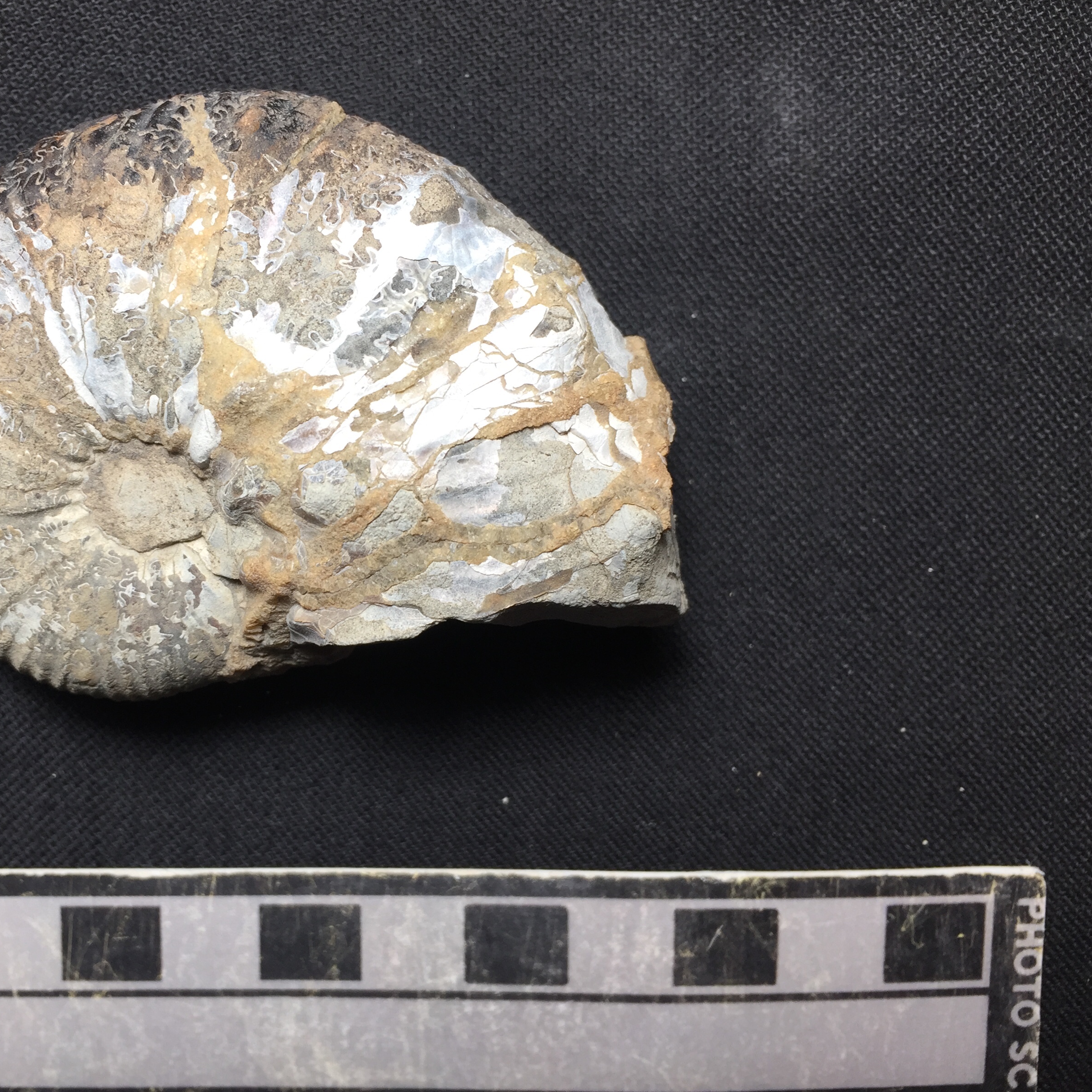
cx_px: 354
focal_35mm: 35
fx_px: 1249
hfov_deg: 46.4
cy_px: 534
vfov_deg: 47.2
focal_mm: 4.15
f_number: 2.2
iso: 32
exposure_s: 1/120
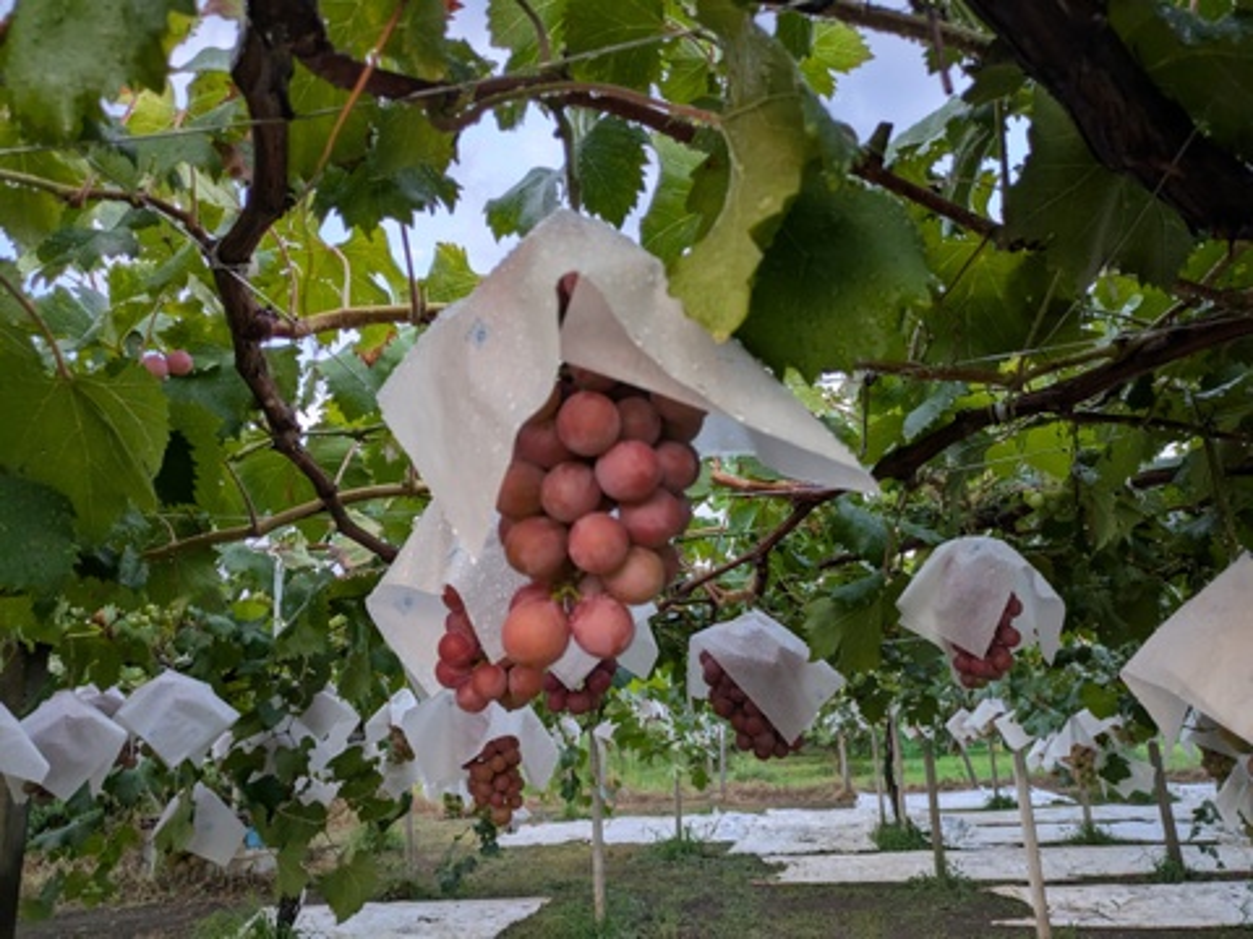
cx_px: 626
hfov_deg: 69.4
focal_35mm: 25
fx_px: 905
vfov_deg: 54.9
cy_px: 470
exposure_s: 1/120
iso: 120
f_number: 1.89
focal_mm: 5.43
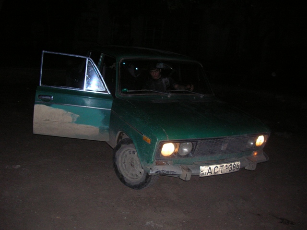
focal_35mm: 35
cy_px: 115
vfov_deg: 40.6
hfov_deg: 52.7
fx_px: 310
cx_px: 154
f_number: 2.8
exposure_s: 1/60.1
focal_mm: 5.8
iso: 134
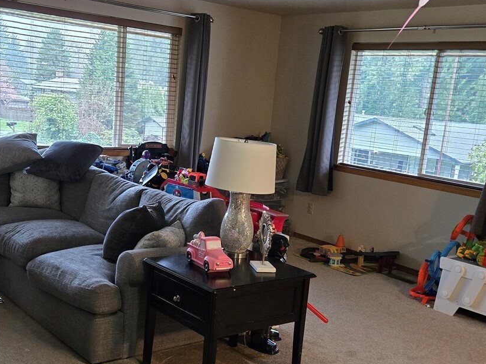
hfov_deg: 42.1
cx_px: 231
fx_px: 632
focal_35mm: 45
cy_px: 229
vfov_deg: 32.0
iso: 1000
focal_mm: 5.4
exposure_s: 1/120
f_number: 1.8
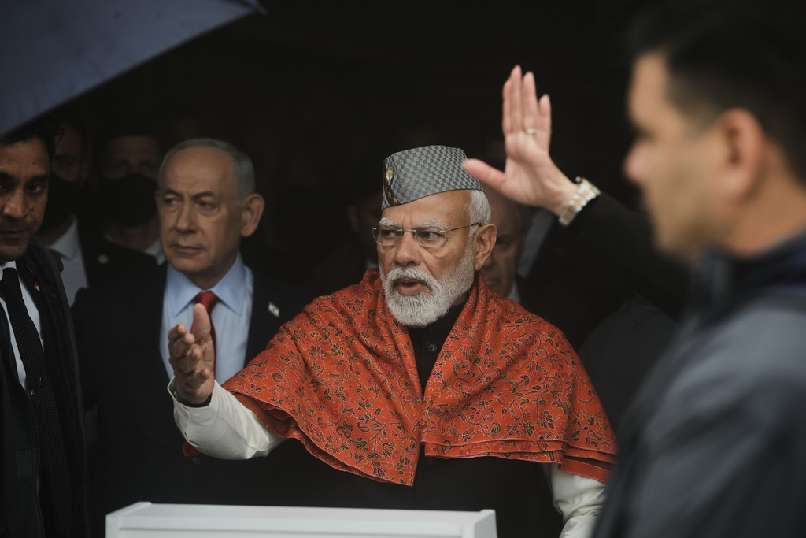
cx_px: 403
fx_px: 3179
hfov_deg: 14.4
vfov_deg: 9.7
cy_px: 269
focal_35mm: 142
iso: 800
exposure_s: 1/400
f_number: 4.5
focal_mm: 142
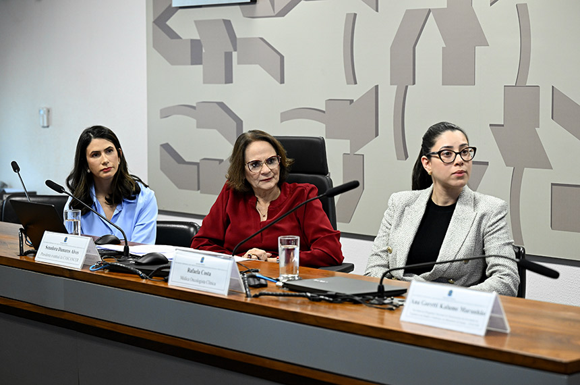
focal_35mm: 84
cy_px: 192
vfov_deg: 16.2
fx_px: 1351
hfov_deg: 24.2
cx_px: 290
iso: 2500
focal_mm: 84
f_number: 4
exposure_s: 1/160
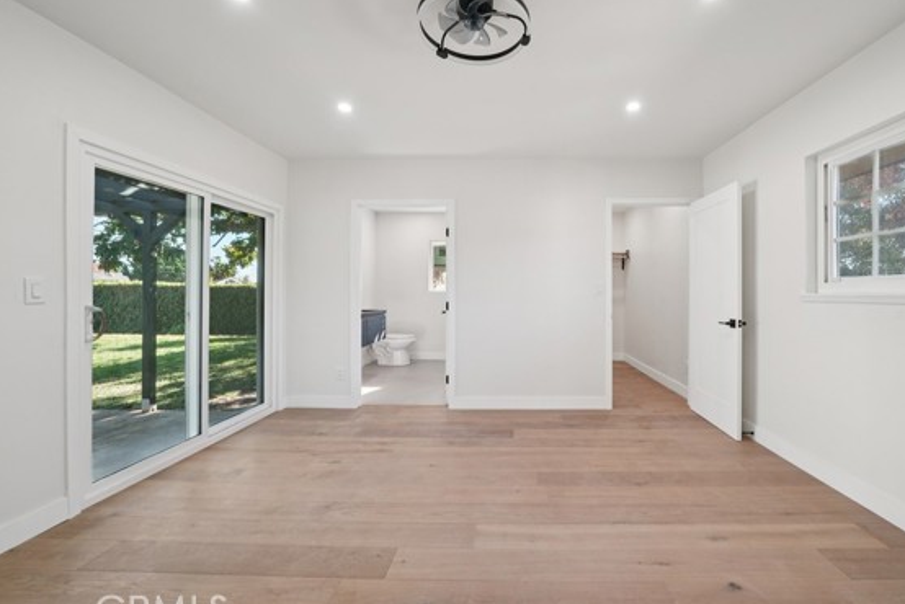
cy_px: 286
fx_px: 377
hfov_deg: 99.9
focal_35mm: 15
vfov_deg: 77.3
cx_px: 508
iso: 400
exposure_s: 1/25
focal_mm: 13
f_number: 8
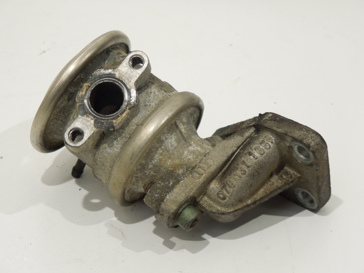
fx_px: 2250
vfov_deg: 6.9
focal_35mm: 214
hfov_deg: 9.2
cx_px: 182
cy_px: 136
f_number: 5.1
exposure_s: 1/30
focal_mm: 38.6
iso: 500
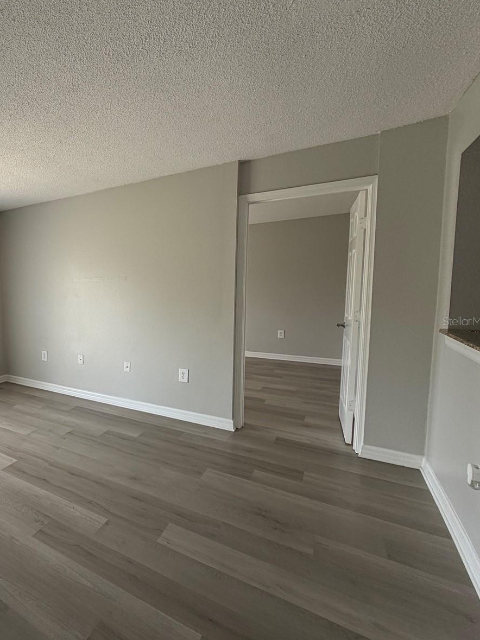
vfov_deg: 84.7
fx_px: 351
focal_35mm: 19
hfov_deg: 59.8
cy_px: 321
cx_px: 60
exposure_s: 1/121
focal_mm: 2.22
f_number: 2.2
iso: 64
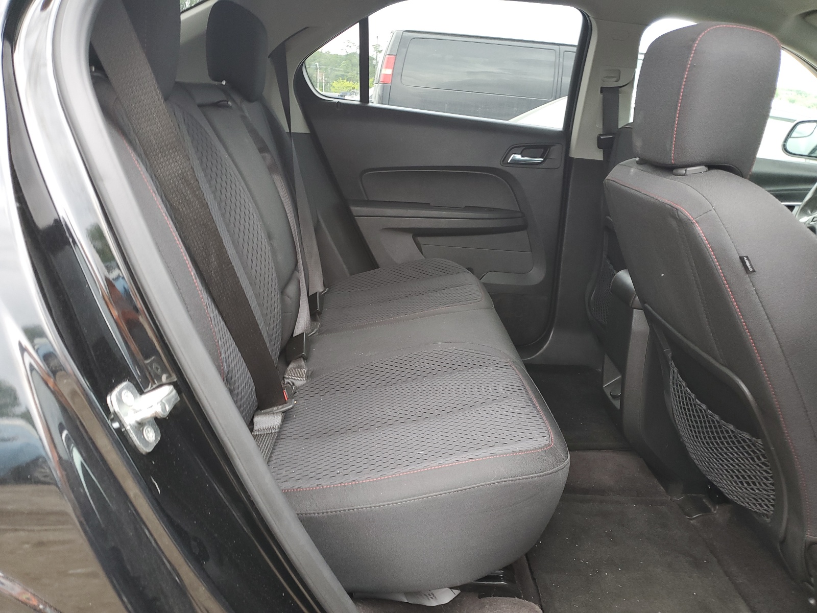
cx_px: 408
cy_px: 306
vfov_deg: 53.1
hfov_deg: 67.3
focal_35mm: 26
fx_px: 614
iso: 59
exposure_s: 1/60.2
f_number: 1.5
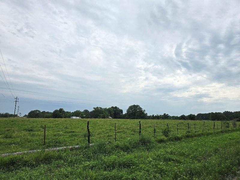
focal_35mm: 23
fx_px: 159
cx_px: 120
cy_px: 90
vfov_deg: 58.9
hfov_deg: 73.9
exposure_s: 1/1111
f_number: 1.7
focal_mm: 6.3
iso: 12
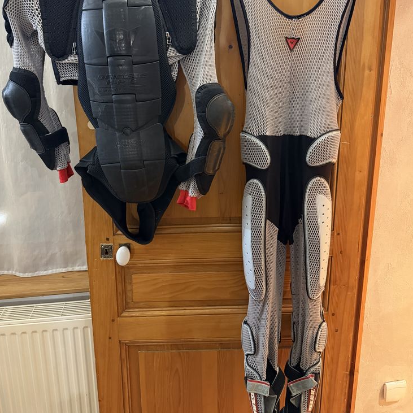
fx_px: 391
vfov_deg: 55.2
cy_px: 165
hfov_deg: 55.6
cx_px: 207
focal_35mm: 29
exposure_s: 1/33
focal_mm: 6.76
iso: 800
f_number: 1.78
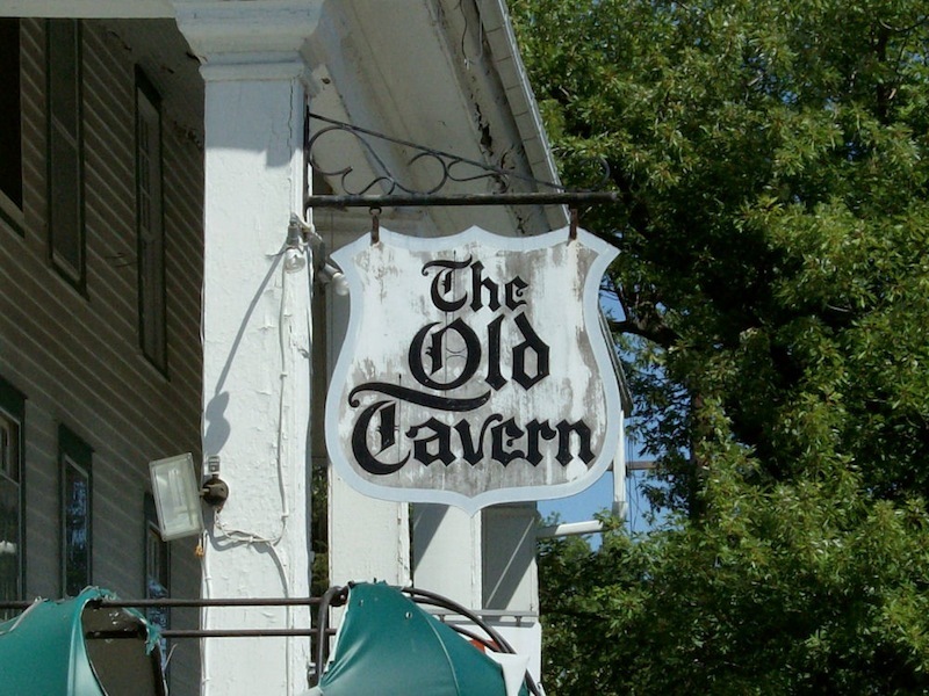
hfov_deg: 18.2
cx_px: 464
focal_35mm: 108
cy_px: 348
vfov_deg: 13.7
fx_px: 2898
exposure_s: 1/479
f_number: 7.8
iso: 100
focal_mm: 18
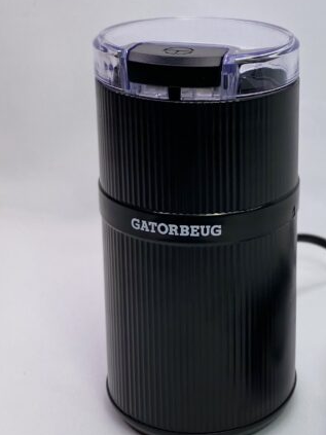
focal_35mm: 63
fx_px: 791
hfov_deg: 22.8
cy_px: 201
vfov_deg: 30.7
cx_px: 279
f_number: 1.8
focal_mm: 4.25
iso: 32
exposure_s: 1/398
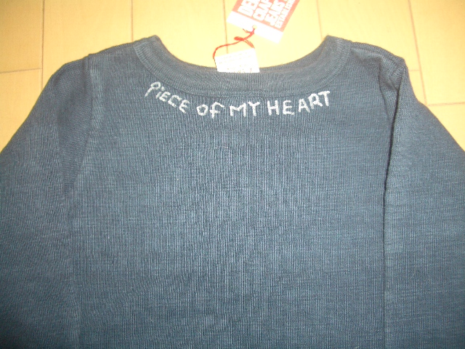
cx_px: 232
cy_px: 174
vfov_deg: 40.7
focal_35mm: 35
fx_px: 470
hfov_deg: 52.6
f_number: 2.6
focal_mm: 5.8
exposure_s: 1/60
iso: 100
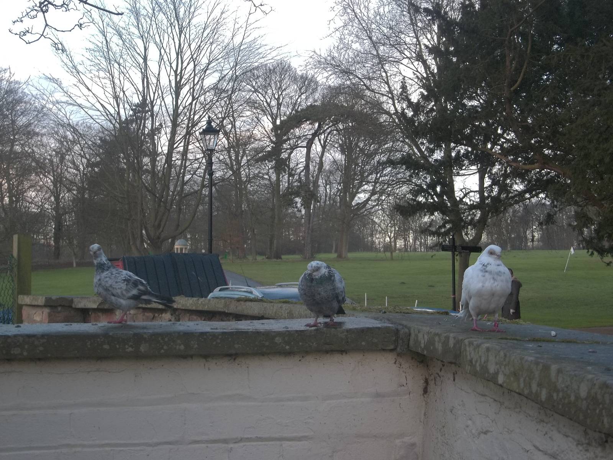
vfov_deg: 31.5
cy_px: 230
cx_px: 306
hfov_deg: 41.2
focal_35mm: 46
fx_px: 815
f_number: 3.7
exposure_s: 1/40
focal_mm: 8.3
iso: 80
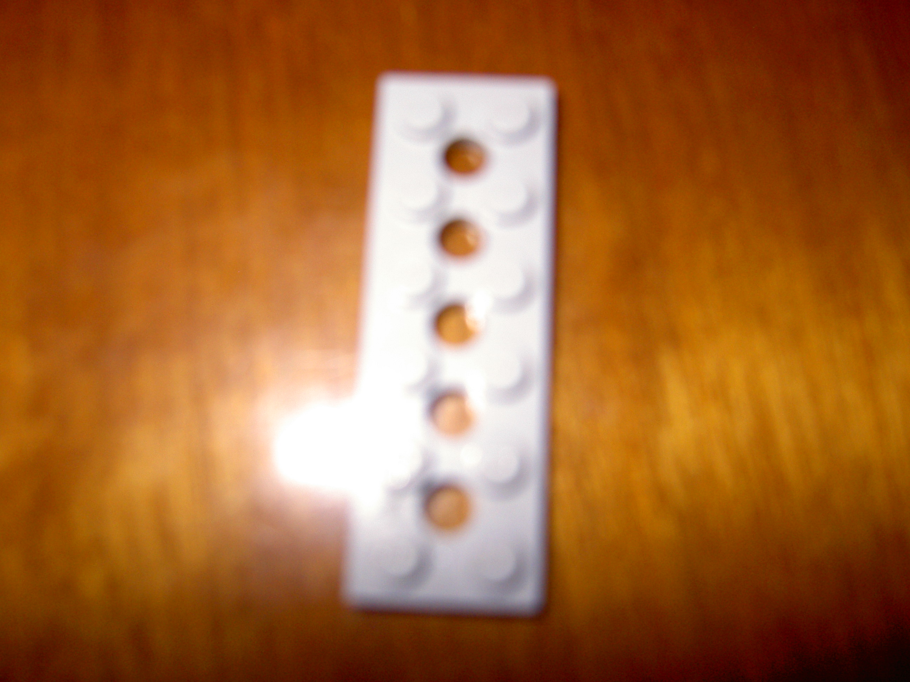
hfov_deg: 54.0
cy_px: 341
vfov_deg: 41.8
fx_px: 894
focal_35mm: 34
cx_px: 455
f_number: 2.8
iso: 100
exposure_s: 1/60
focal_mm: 5.6
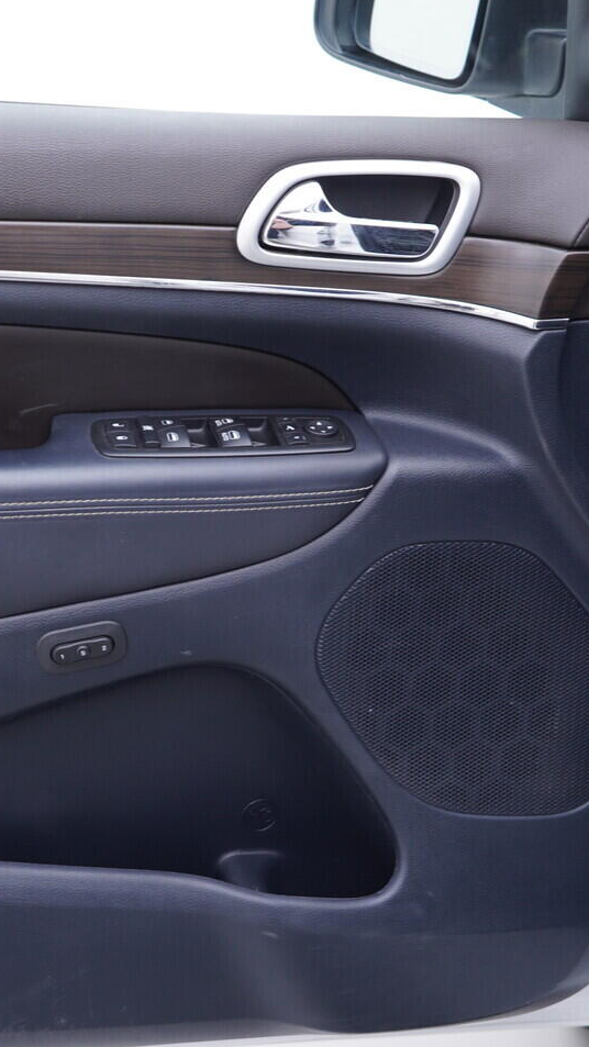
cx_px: 145
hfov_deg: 20.9
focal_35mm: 57
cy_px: 522
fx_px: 1583
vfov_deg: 36.6
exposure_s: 1/40
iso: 125
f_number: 2.8
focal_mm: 24
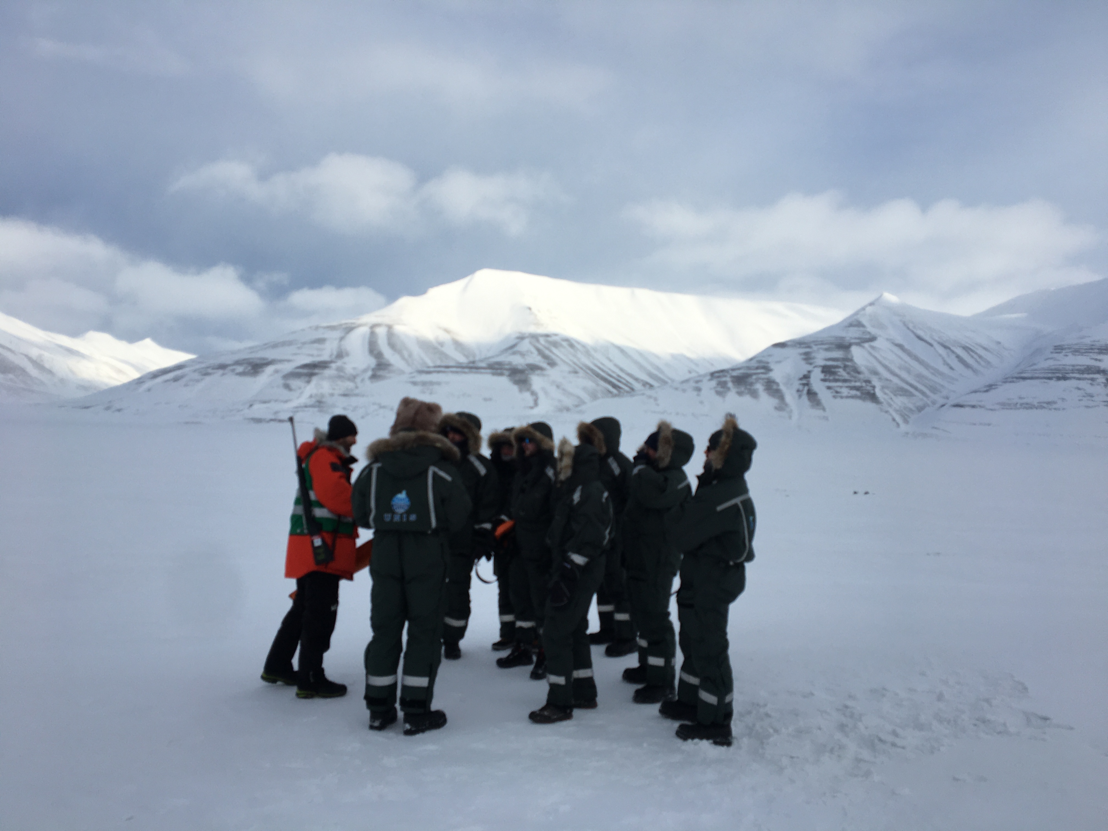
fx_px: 928
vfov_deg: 48.2
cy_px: 416
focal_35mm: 29
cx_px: 554
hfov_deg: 61.7
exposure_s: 1/2137
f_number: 2.2
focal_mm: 4.15
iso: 25
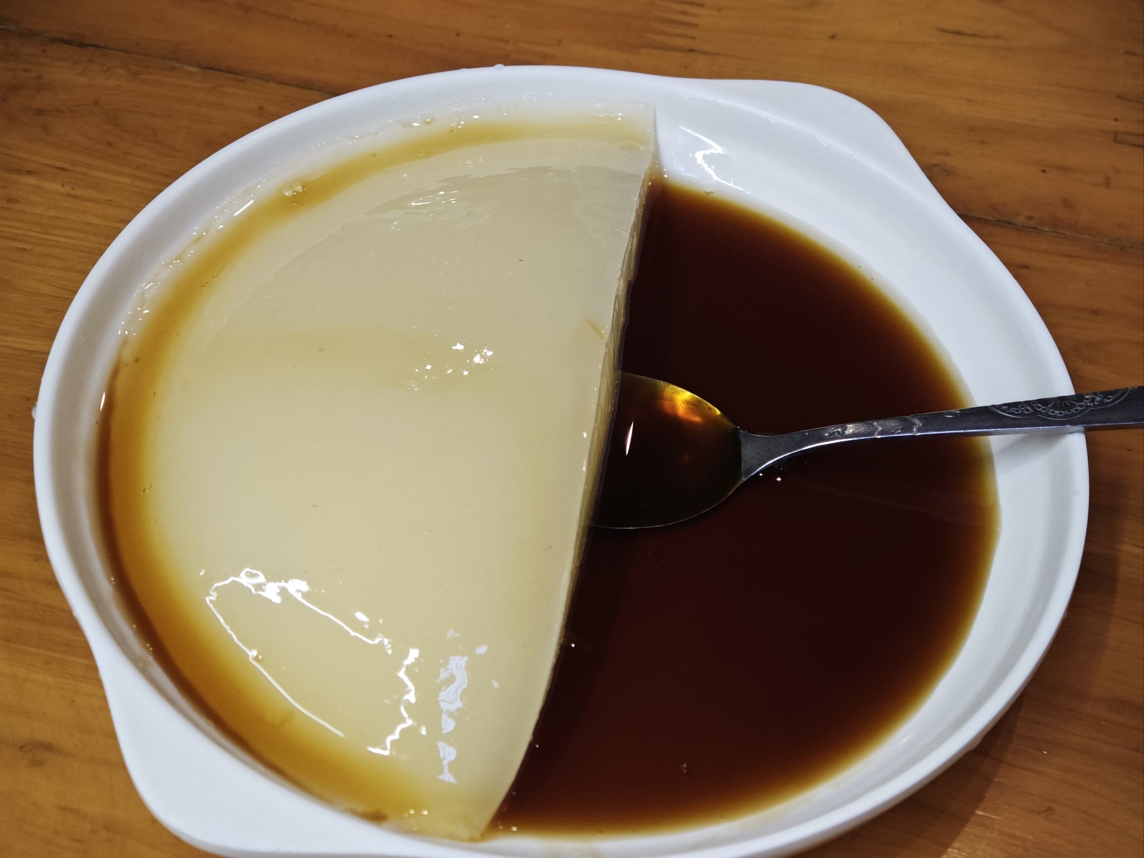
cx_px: 572
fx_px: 1983
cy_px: 429
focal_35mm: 60
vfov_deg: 24.4
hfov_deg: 32.2
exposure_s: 1/50
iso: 800
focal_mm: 9
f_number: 2
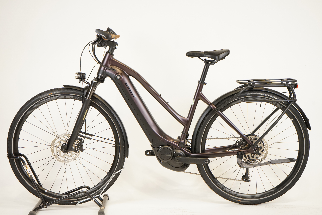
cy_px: 108
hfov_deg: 33.9
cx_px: 161
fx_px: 528
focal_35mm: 59
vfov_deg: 23.0
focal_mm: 59
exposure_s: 1/200
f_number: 5.6
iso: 2500
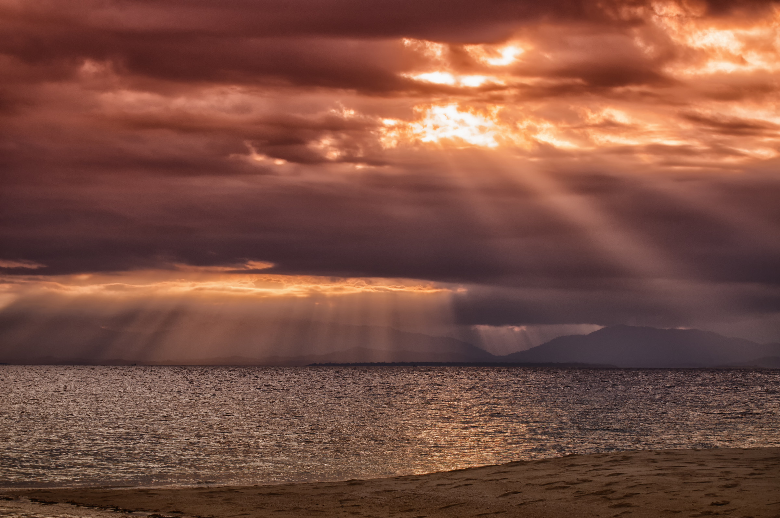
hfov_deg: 19.5
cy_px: 259
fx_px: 2272
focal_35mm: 105
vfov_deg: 13.0
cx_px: 390
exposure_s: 1/160
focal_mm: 70
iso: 200
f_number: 14
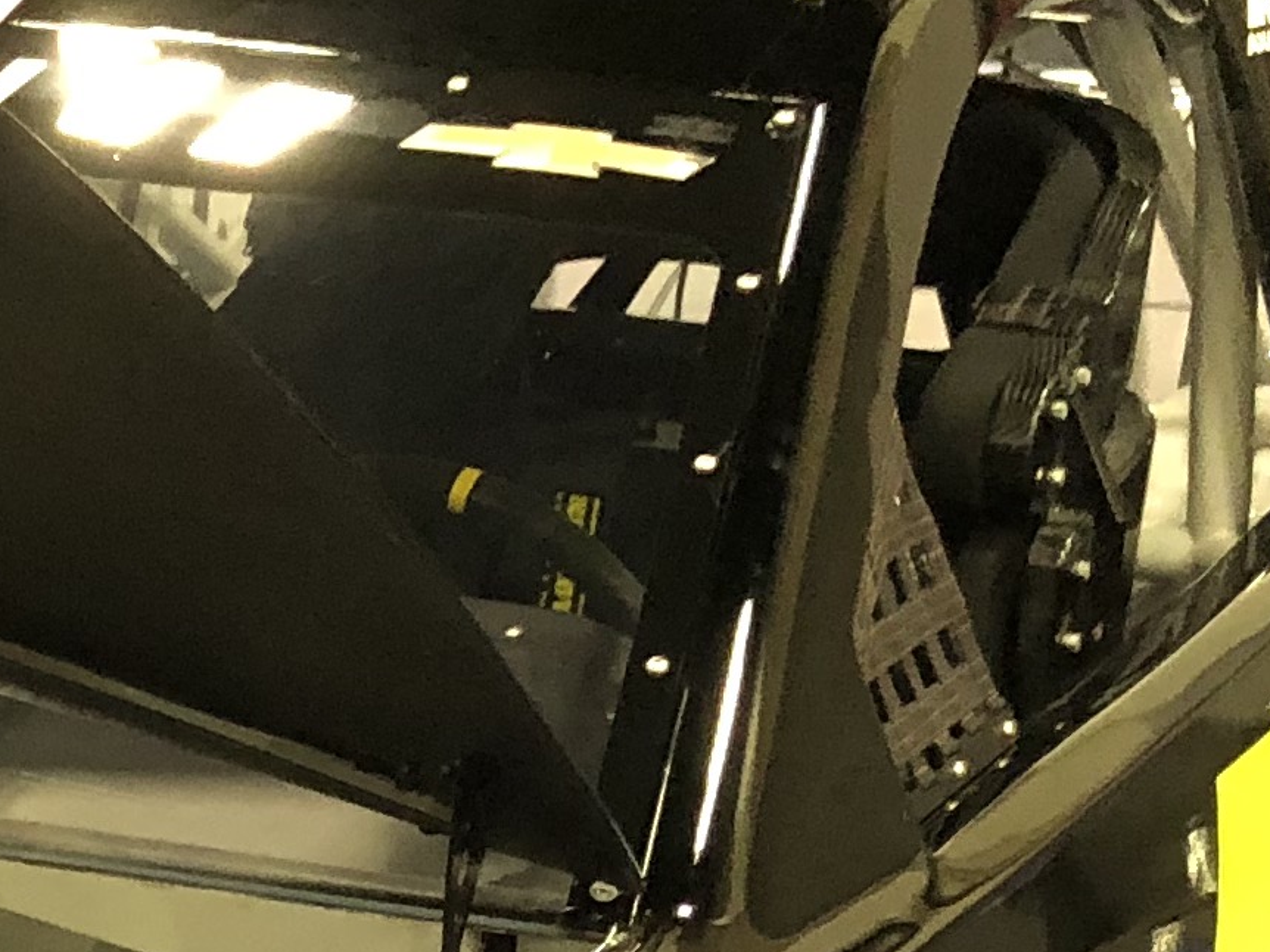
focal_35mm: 131
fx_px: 4805
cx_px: -930
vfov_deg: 11.0
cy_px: 1350
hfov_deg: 13.6
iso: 100
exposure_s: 1/15
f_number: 1.8
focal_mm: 3.99
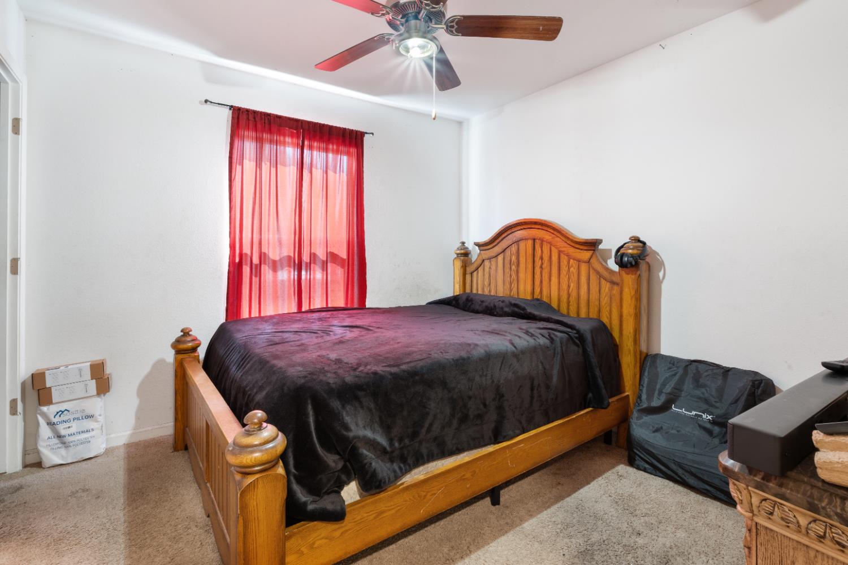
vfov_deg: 72.1
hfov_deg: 95.0
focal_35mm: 16
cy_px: 282
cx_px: 424
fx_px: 389
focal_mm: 11
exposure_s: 6
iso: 160
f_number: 9
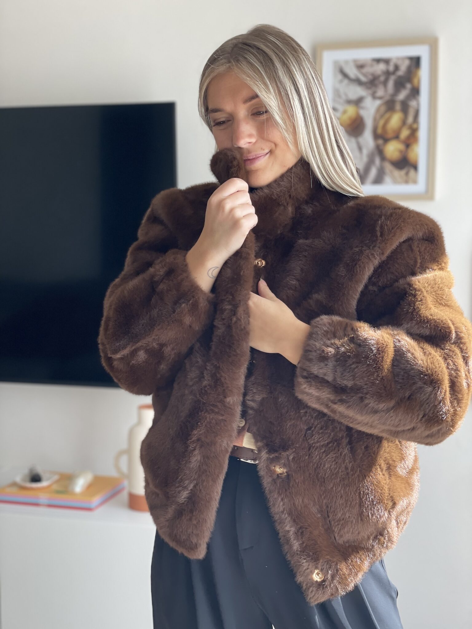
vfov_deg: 36.8
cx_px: 236
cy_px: 314
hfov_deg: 28.0
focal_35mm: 52
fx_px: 945
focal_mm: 6
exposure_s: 1/122
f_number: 2
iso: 25
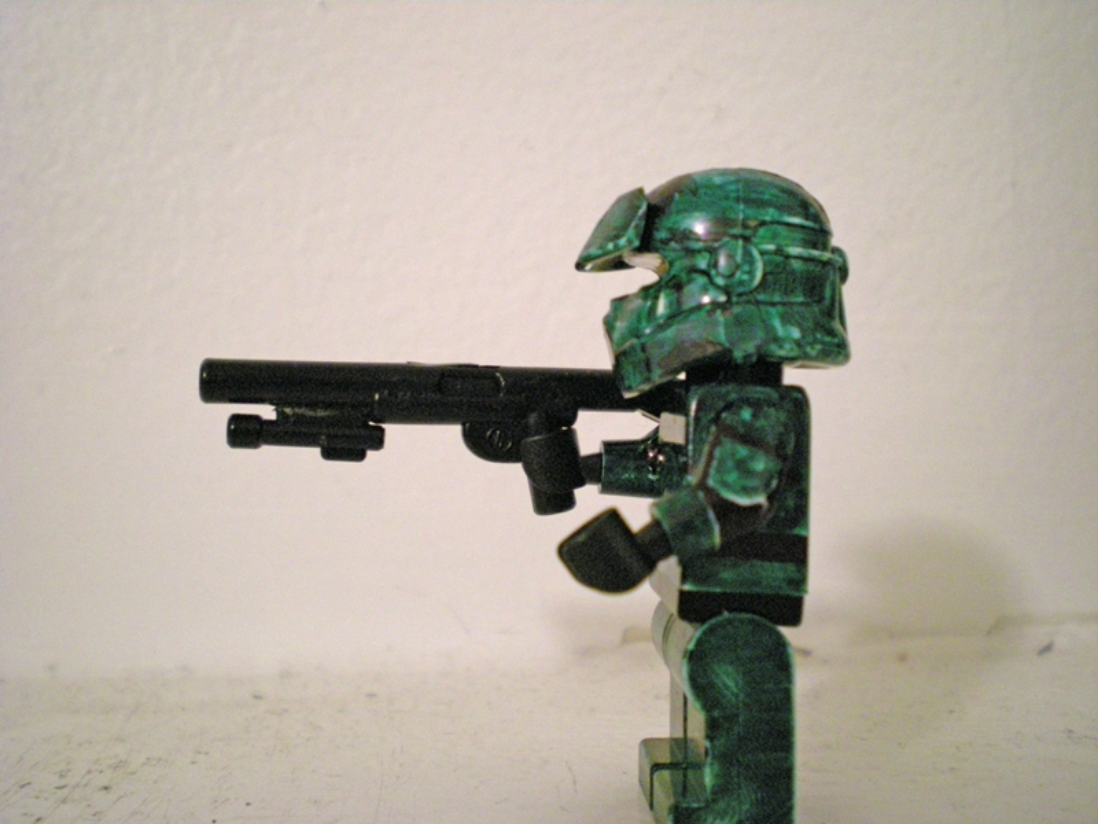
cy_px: 412
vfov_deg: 37.7
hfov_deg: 49.0
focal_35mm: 38
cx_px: 549
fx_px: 1205
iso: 469
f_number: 3.1
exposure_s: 1/8
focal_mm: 6.3
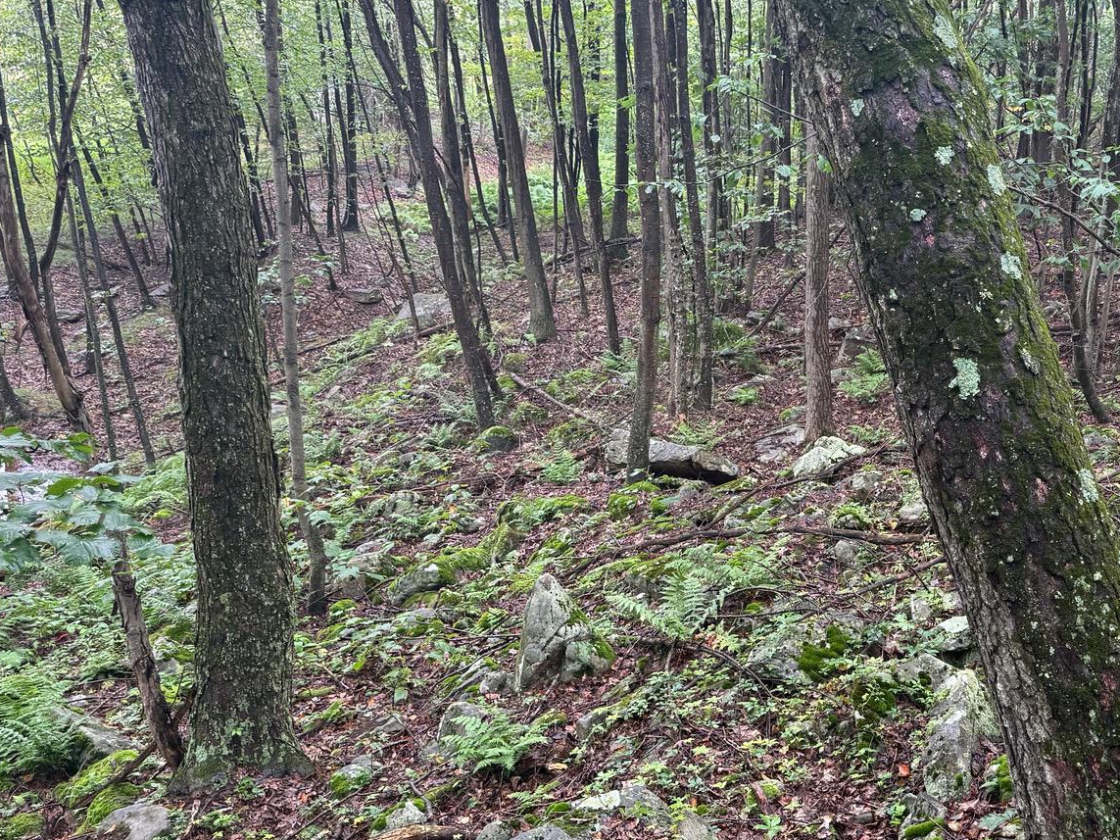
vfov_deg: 33.5
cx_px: 805
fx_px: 1391
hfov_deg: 42.8
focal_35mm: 43
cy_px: 515
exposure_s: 1/121
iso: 160
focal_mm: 6.76
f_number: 1.78
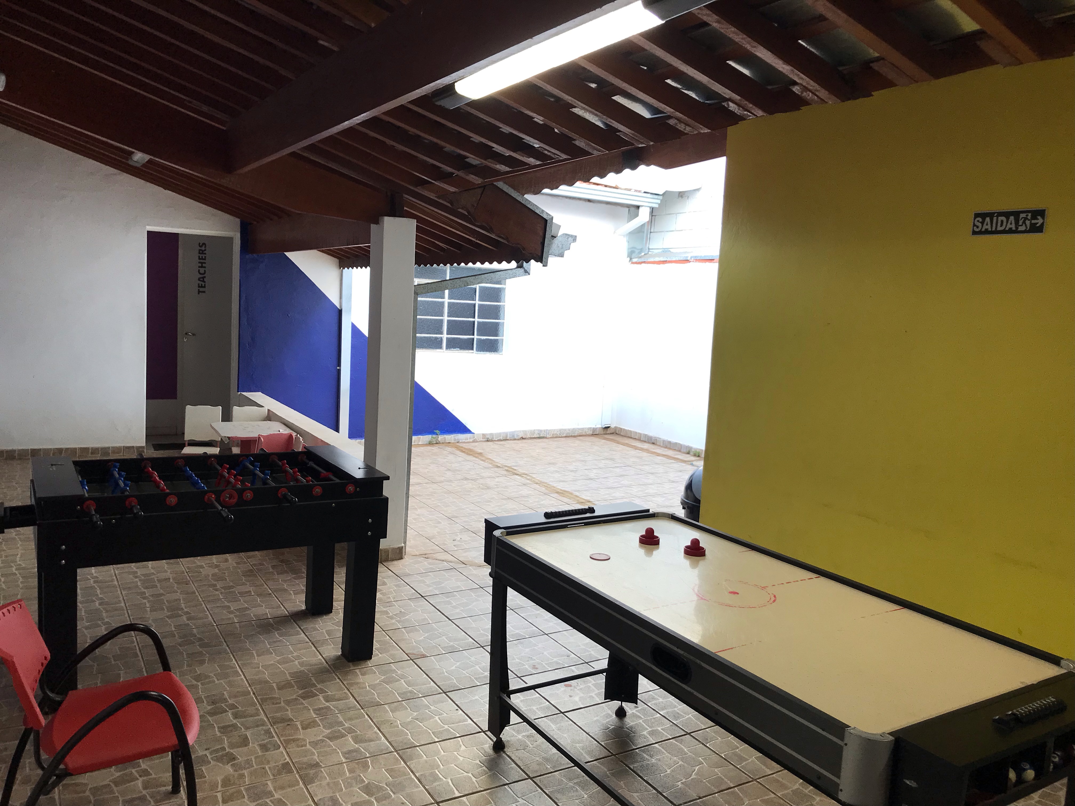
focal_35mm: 28
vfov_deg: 49.7
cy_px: 403
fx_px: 870
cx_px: 538
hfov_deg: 63.4
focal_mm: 3.99
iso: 25
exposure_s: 1/40
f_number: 1.8
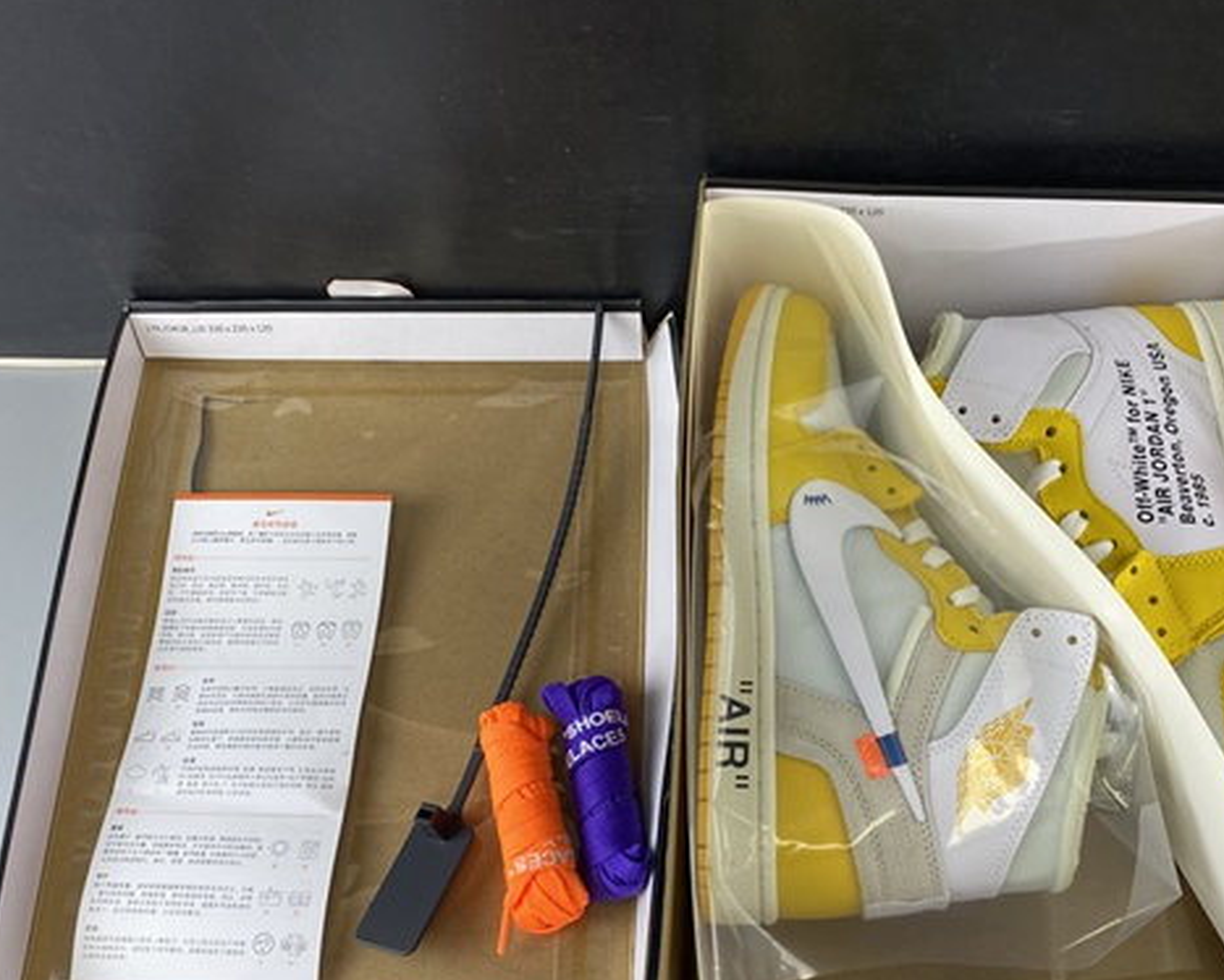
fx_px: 1377
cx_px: 750
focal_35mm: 38
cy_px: 630
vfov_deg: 38.9
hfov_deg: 47.6
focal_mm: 4.25
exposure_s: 1/100
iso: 80
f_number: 1.8
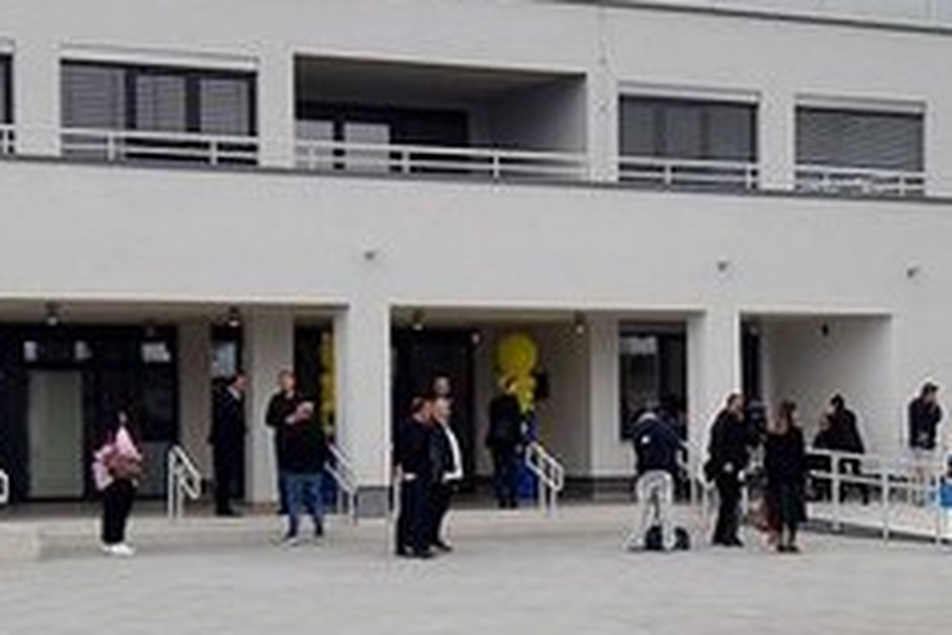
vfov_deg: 15.0
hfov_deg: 22.3
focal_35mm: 91
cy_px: 462
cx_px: 566
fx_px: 2406
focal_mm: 16
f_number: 5
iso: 90
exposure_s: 1/200
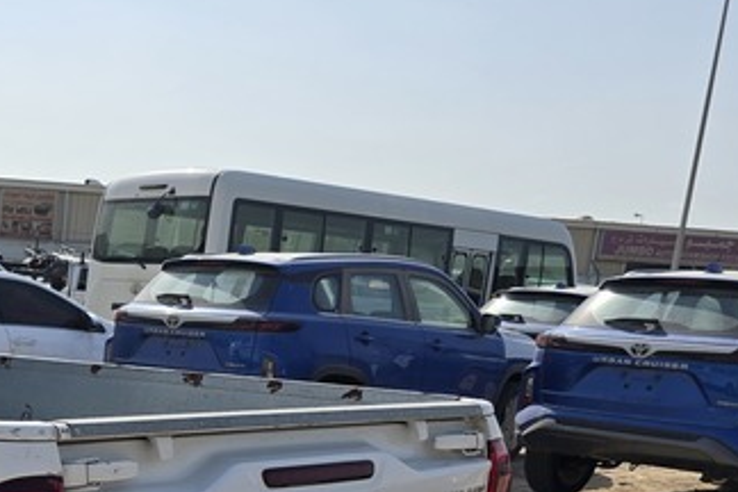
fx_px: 1209
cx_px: -141
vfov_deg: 21.5
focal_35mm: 59
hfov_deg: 29.4
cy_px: 576
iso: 12
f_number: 1.7
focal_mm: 6.3
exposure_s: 1/1354
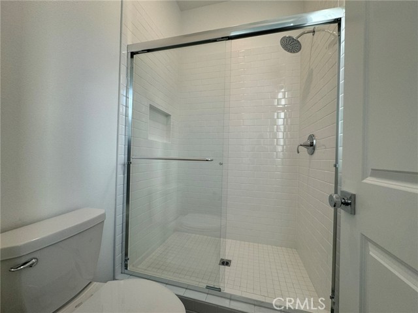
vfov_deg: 85.7
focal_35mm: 14
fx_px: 169
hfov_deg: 102.1
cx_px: 209
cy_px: 156
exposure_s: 1/120
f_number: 2.2
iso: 100
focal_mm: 2.22
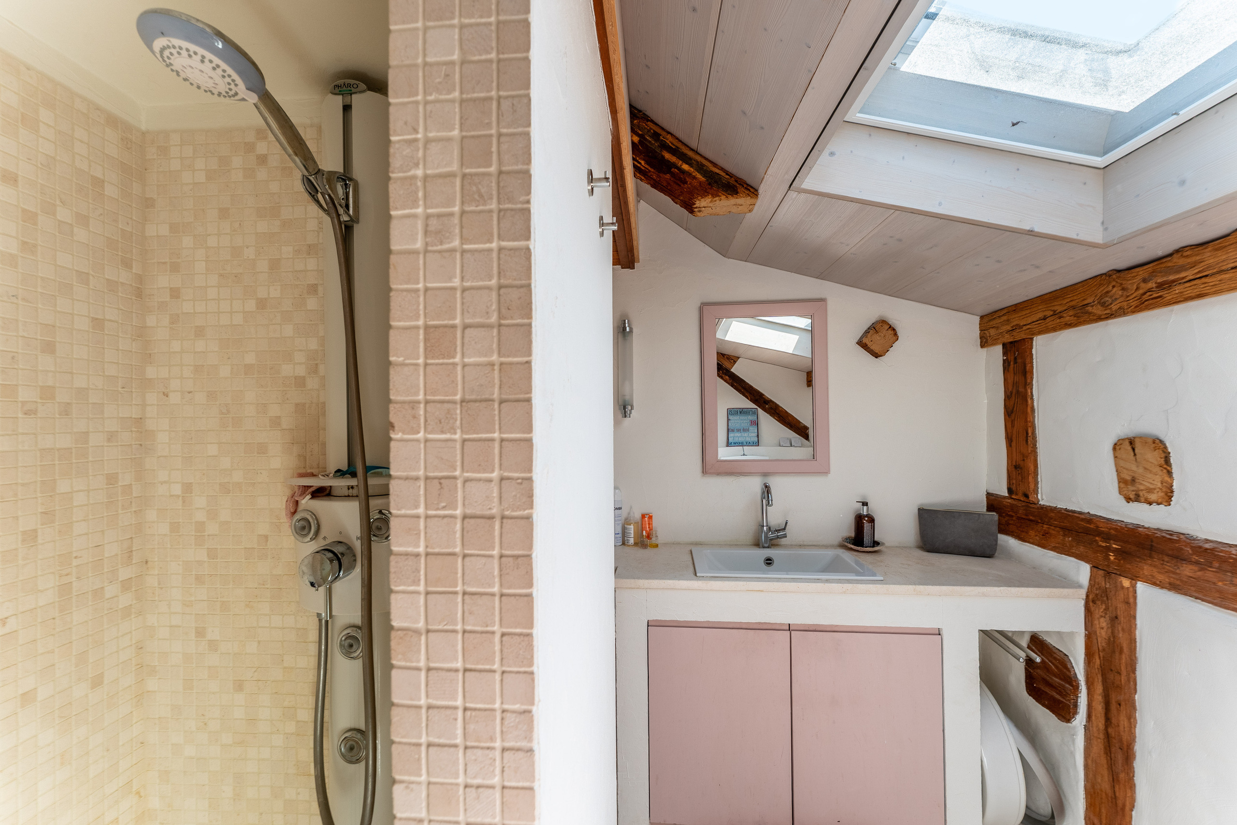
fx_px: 481
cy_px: 412
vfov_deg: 81.2
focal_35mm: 14
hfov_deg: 104.3
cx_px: 618
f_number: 9
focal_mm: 14
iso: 250
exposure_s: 1/160
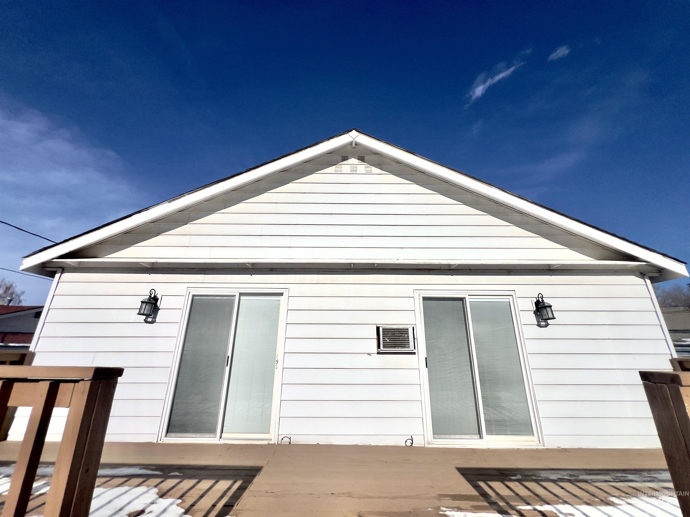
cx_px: 345
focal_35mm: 13
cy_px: 258
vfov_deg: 89.9
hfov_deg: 106.2
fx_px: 259
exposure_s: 1/6135
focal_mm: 1.57
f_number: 1.8
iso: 25
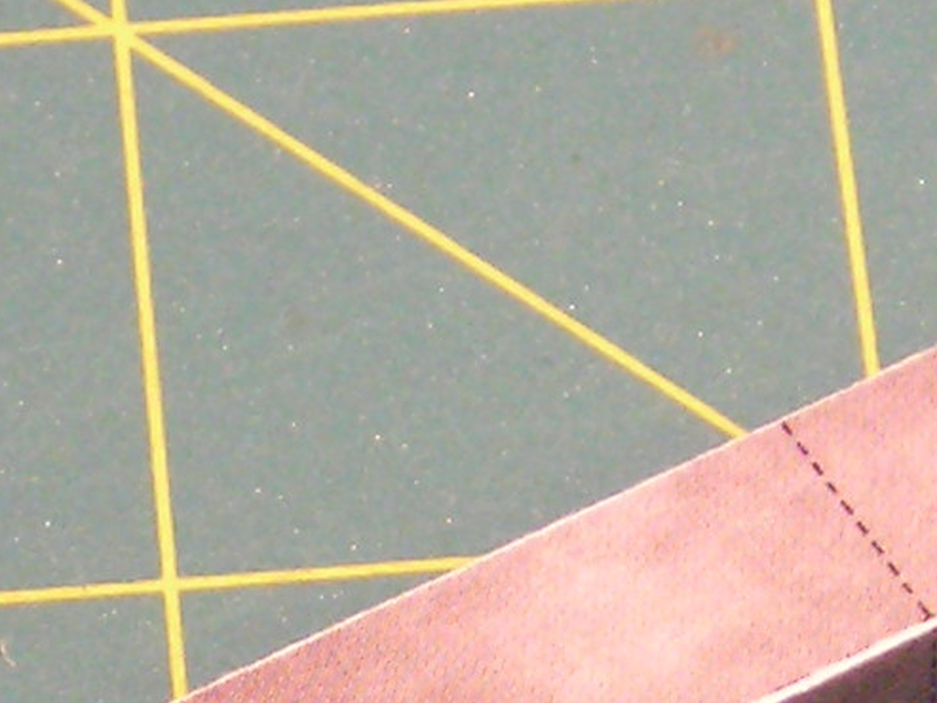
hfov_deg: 4.2
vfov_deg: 3.1
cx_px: 186
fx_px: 12806
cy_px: 880
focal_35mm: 473
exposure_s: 1/2.6
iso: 200
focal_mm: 14.8
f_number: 4.6
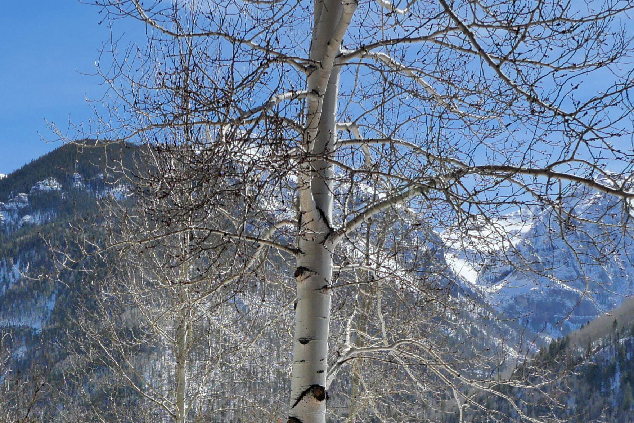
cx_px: 184
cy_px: 511
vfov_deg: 23.3
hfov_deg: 36.9
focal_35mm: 53
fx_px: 933
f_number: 6.3
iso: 800
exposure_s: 1/1300
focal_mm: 9
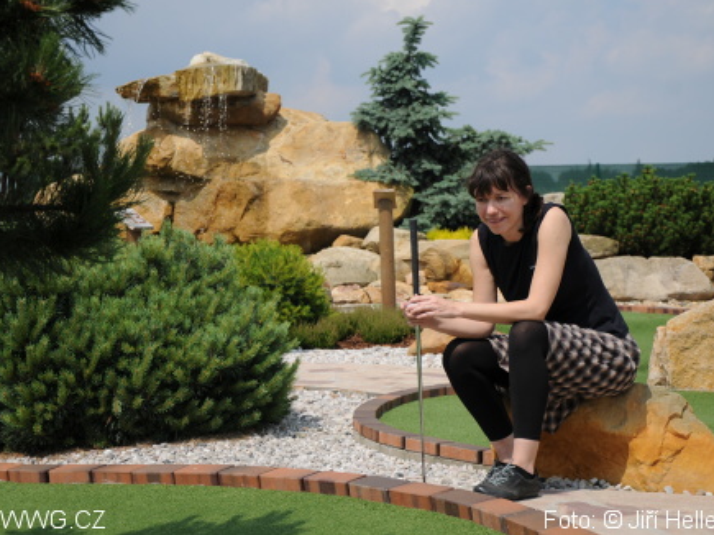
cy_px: 264
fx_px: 1537
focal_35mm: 75
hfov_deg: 26.1
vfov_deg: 19.7
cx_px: 325
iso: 200
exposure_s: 1/1600
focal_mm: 45
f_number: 4.8
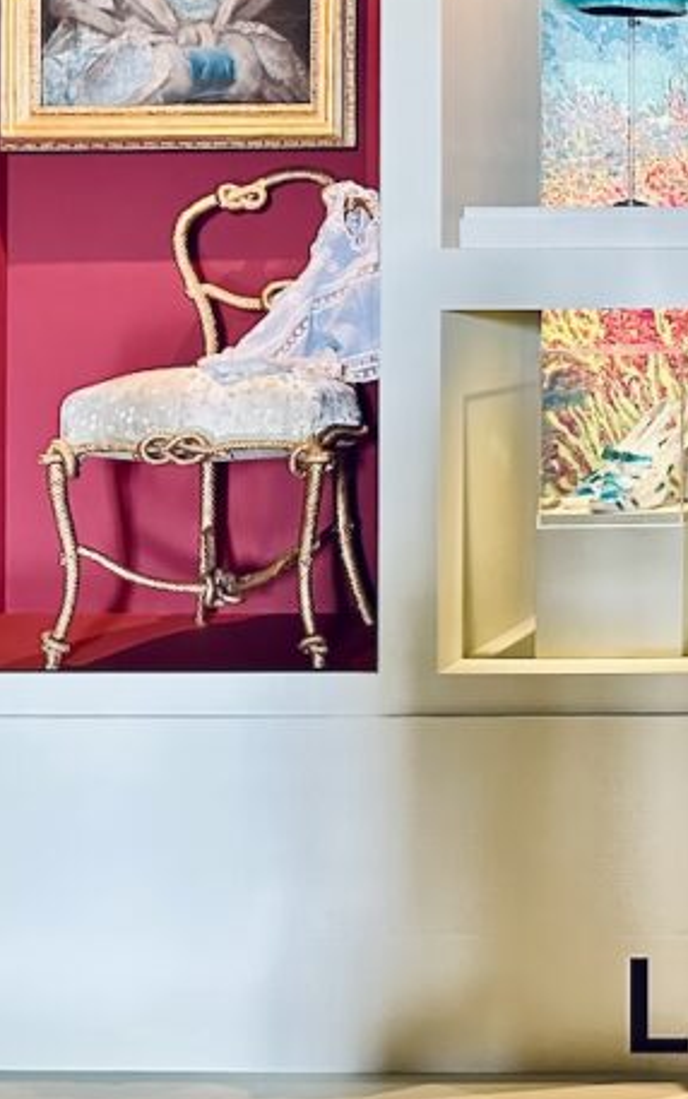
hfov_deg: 19.1
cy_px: 233
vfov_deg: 34.7
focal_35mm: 57
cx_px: 1114
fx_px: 1708
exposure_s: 1/49
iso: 640
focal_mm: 6.86
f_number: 1.78
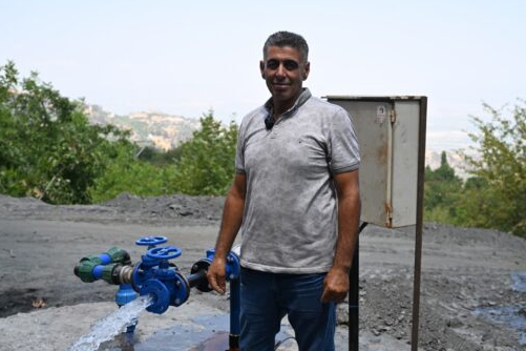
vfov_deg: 28.6
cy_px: 176
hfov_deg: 41.9
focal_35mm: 47
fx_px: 687
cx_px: 266
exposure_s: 1/400
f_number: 5
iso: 160
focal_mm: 46
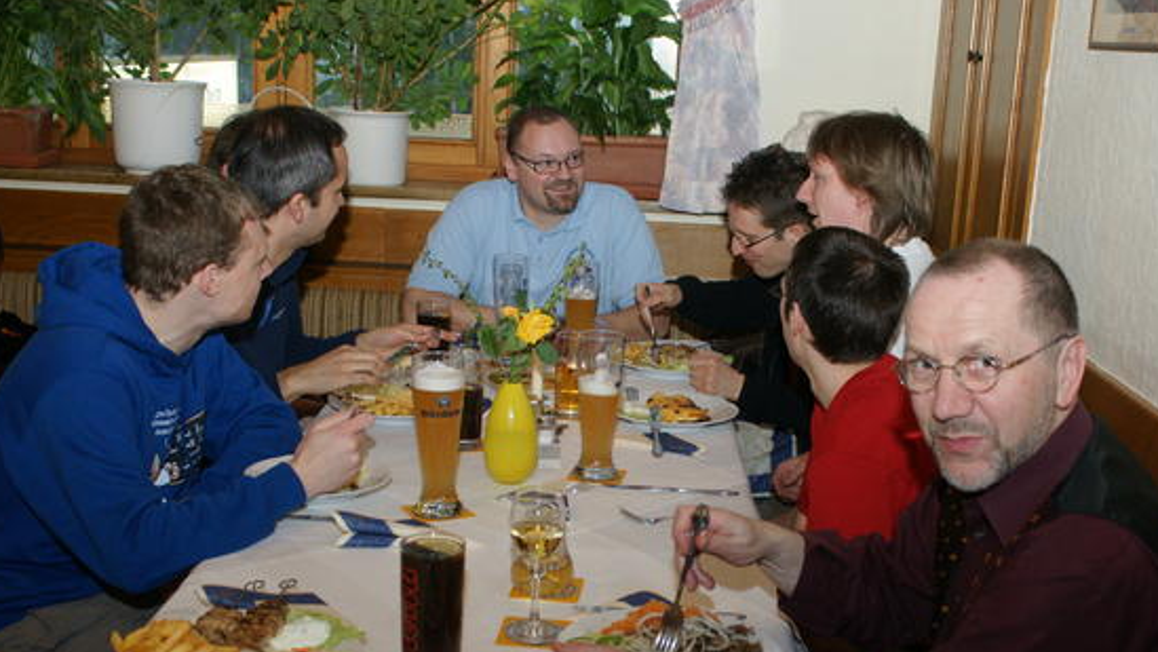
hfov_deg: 46.3
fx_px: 1351
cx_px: 645
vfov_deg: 26.9
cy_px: 446
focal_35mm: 44
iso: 800
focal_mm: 24
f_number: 5.6
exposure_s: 1/60
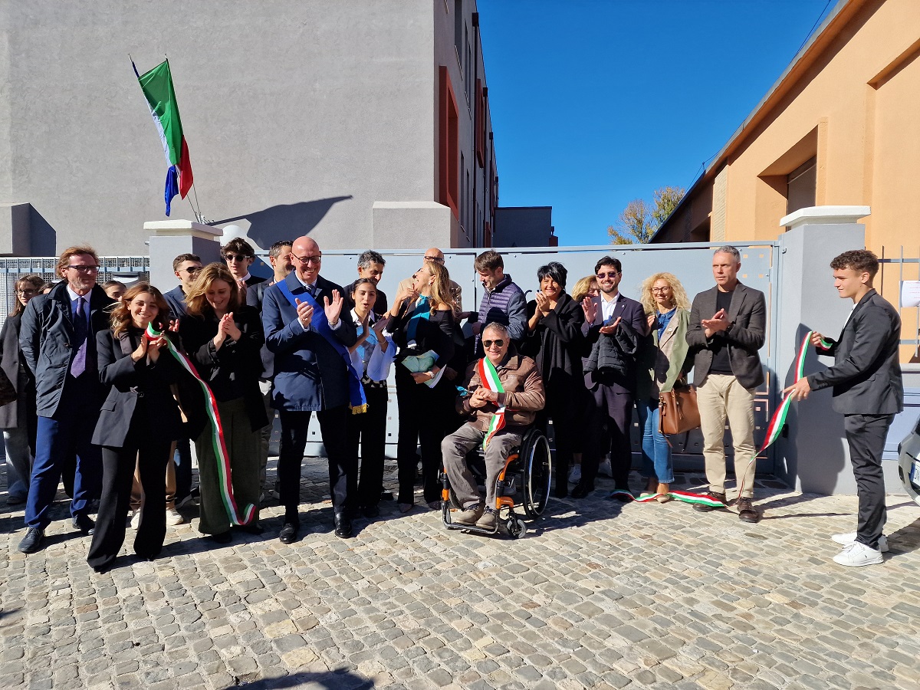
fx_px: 611
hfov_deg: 73.9
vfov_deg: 58.9
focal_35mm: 23
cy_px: 345
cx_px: 460
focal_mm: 6.4
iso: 50
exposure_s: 1/1392
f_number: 1.8
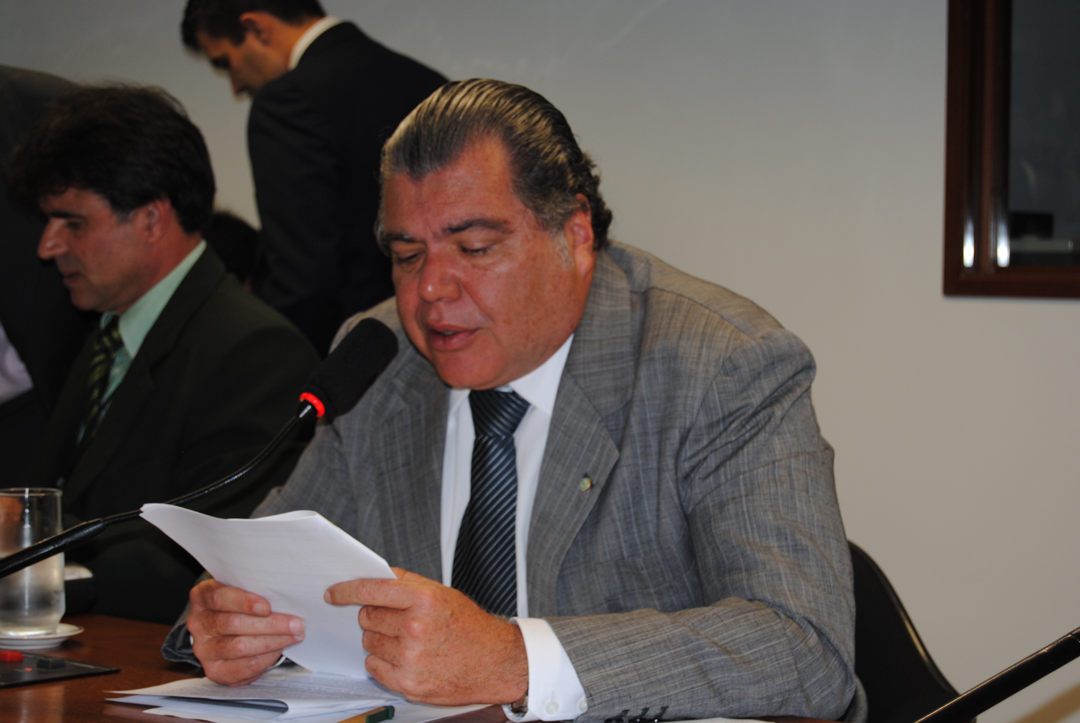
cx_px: 540
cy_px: 362
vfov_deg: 16.6
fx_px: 2478
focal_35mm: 82
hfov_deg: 24.6
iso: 200
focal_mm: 55
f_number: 5.6
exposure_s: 1/60
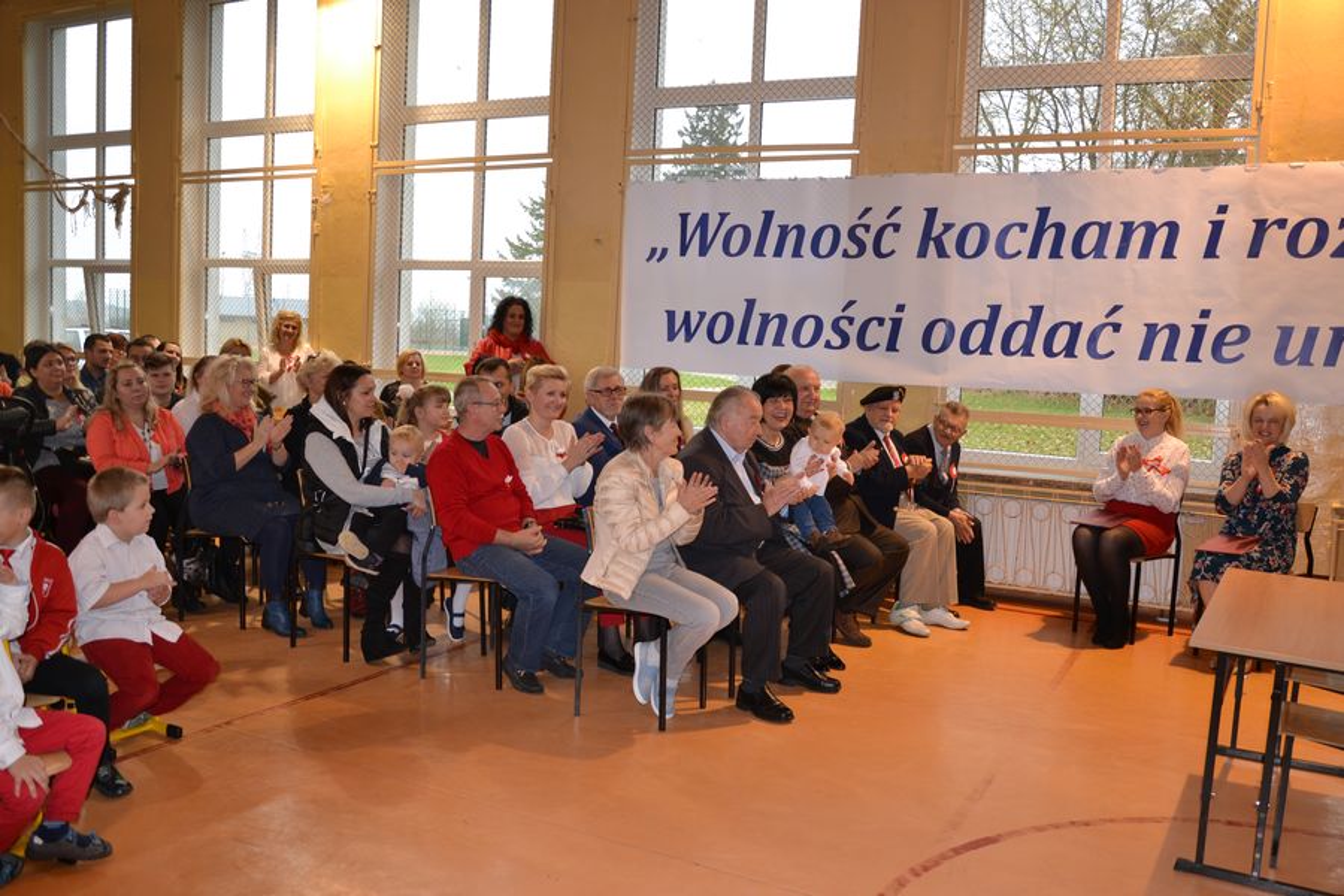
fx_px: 1176
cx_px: 672
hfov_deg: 59.5
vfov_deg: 41.7
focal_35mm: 32
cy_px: 448
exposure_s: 1/100
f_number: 4
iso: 400
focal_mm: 21
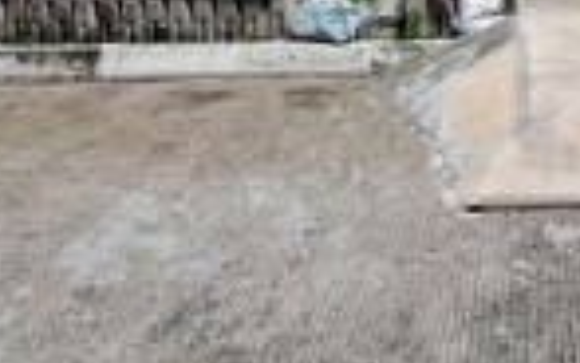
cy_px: -233
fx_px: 680
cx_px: 523
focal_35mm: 43
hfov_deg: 42.4
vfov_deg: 22.3
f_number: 2.2
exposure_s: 1/2123
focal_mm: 1.42
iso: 40
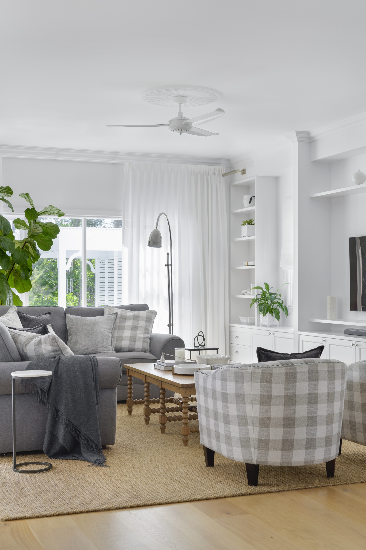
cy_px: 275
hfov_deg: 27.0
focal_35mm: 50
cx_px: 183
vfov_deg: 39.6
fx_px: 762
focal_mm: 50
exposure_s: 1/20
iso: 100
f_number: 8
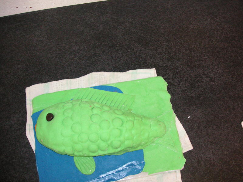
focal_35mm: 37
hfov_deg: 50.1
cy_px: 91
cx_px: 122
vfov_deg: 38.7
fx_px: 260
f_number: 2.8
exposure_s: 1/45
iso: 160
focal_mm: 6.1
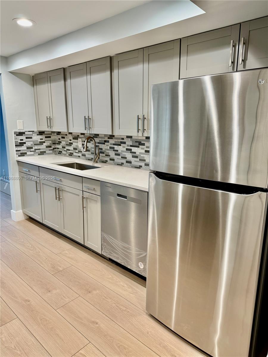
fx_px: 248
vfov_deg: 71.6
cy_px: 178
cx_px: 134
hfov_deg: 56.8
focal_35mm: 24
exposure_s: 1/60
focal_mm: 6.76
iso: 125
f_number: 1.78
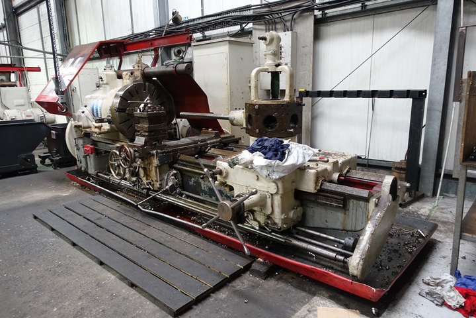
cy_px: 159
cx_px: 238
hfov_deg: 73.7
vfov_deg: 53.1
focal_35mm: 24
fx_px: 317
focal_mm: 8.8
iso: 400
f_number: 1.8
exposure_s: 1/40
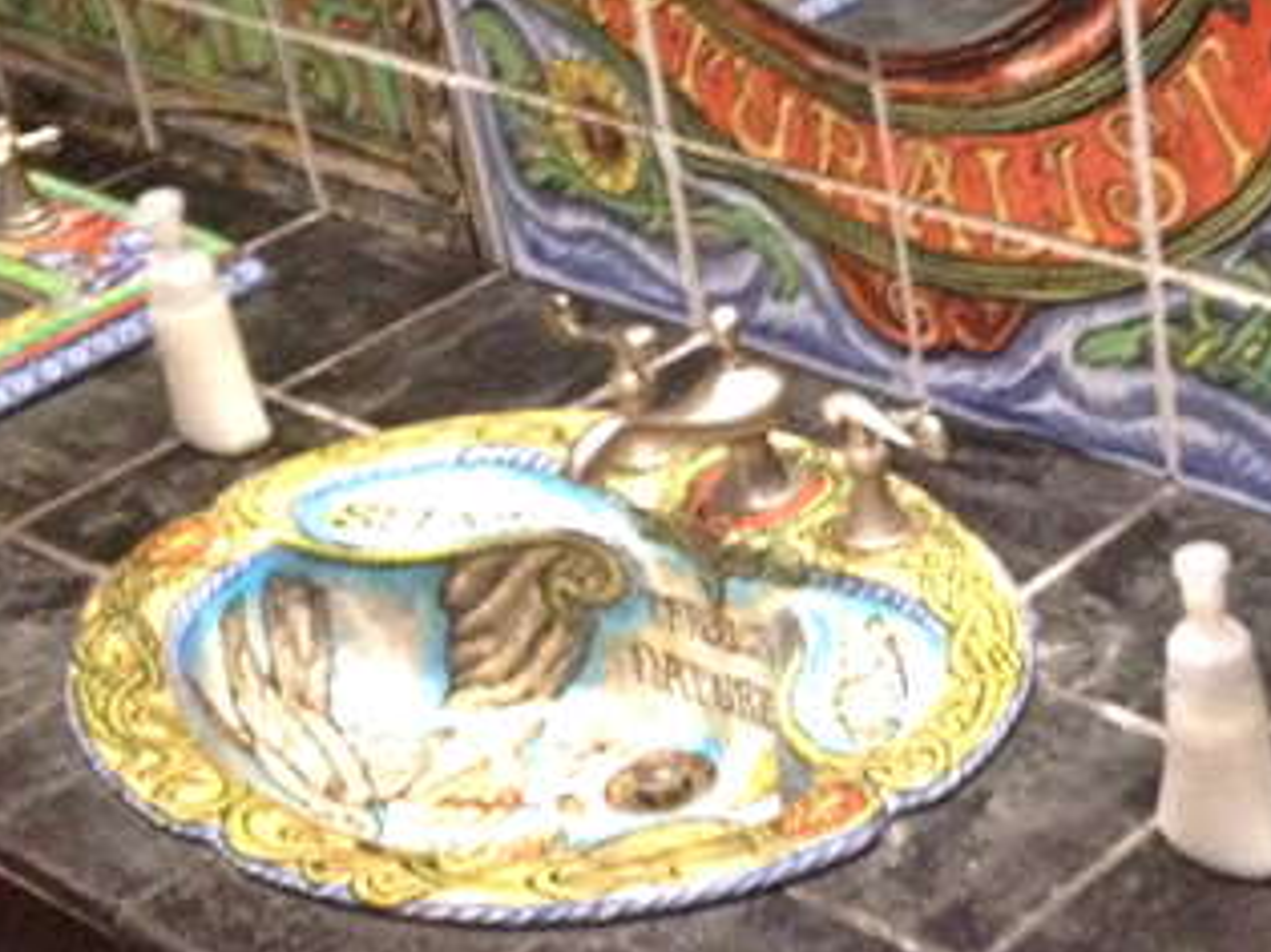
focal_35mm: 89
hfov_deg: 21.6
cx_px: 1122
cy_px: 561
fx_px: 3267
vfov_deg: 16.6
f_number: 2.4
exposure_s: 1/15
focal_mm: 4.28
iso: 500
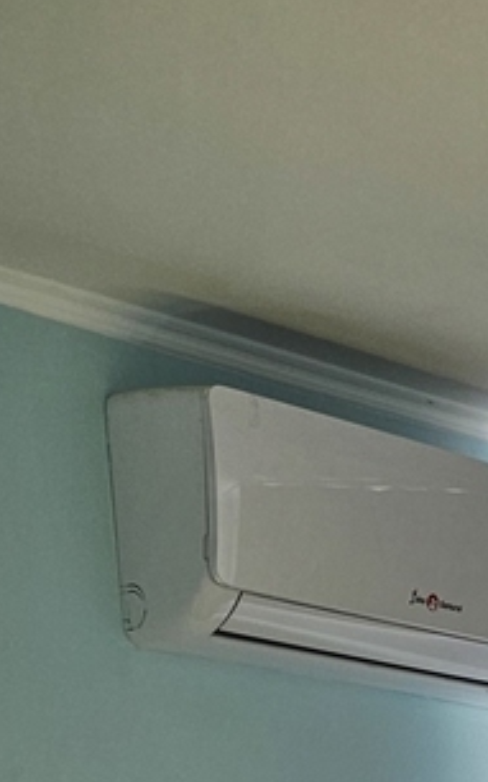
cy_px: 1610
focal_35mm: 102
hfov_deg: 11.7
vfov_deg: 15.7
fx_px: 2173
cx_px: 922
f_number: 1.7
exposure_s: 1/100
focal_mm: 6.3
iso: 40
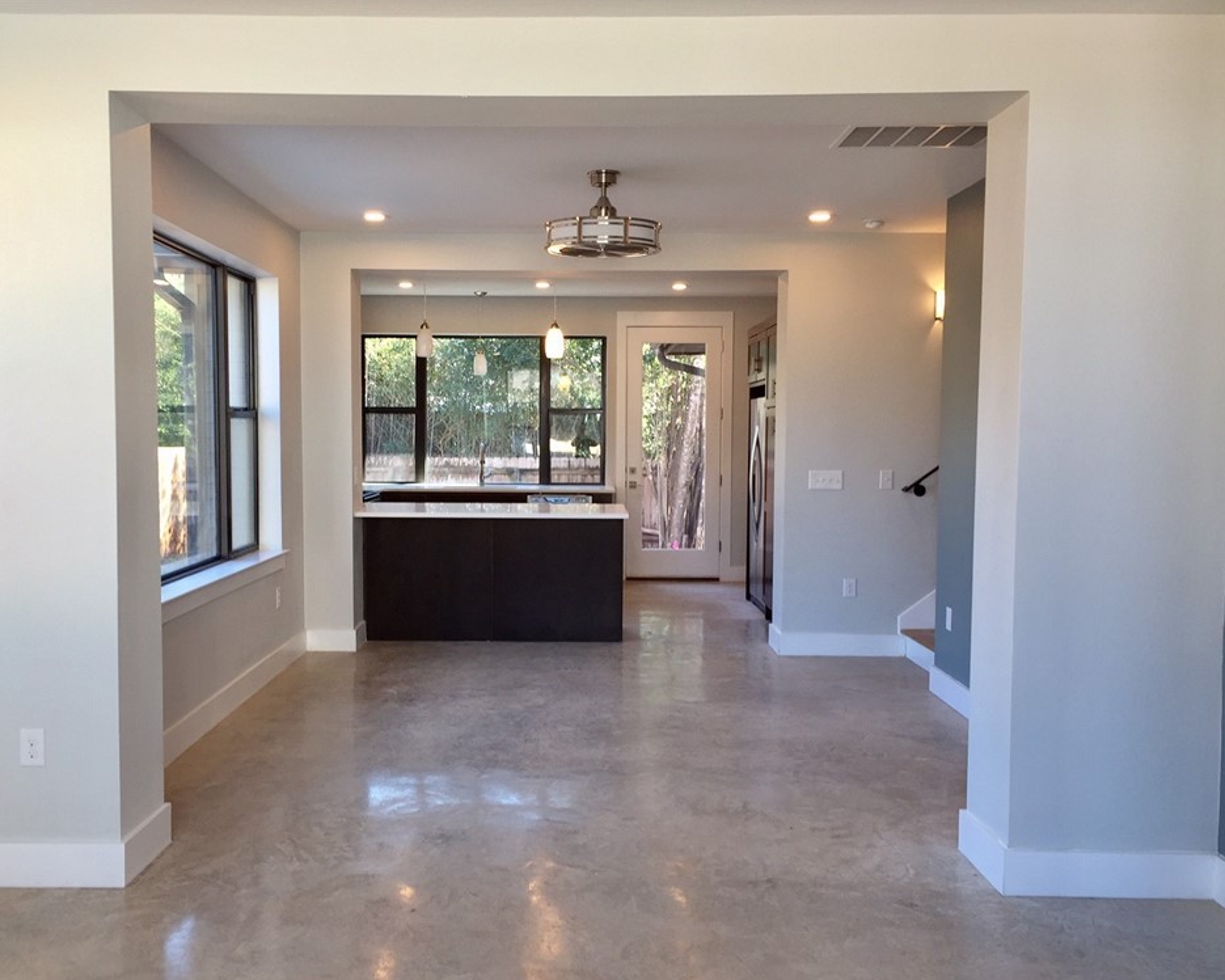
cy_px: 499
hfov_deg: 57.1
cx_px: 557
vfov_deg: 47.1
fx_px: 1124
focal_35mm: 31
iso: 32
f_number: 2.2
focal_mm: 4.15
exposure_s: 1/60
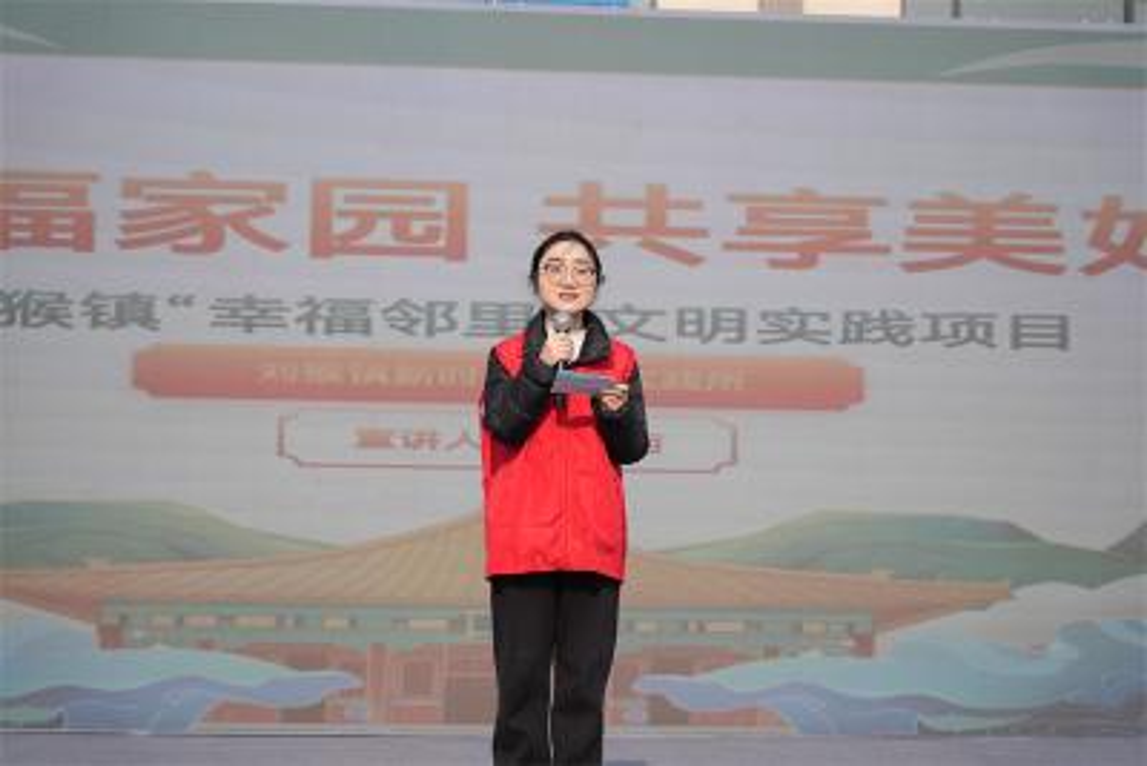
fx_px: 2454
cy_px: 383
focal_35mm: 77
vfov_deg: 17.7
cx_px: 574
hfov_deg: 26.3
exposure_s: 1/800
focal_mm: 77
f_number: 4
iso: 80
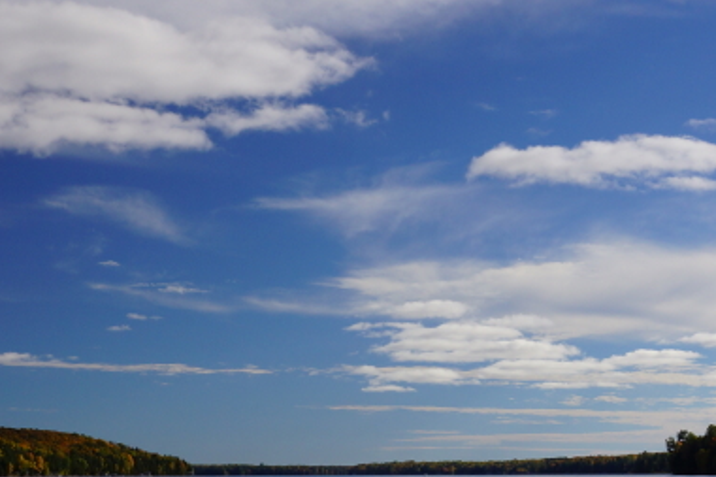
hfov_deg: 28.5
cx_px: 350
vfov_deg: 18.7
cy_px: 458
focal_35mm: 71
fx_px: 1411
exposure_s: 1/100
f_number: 11
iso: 100
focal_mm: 18
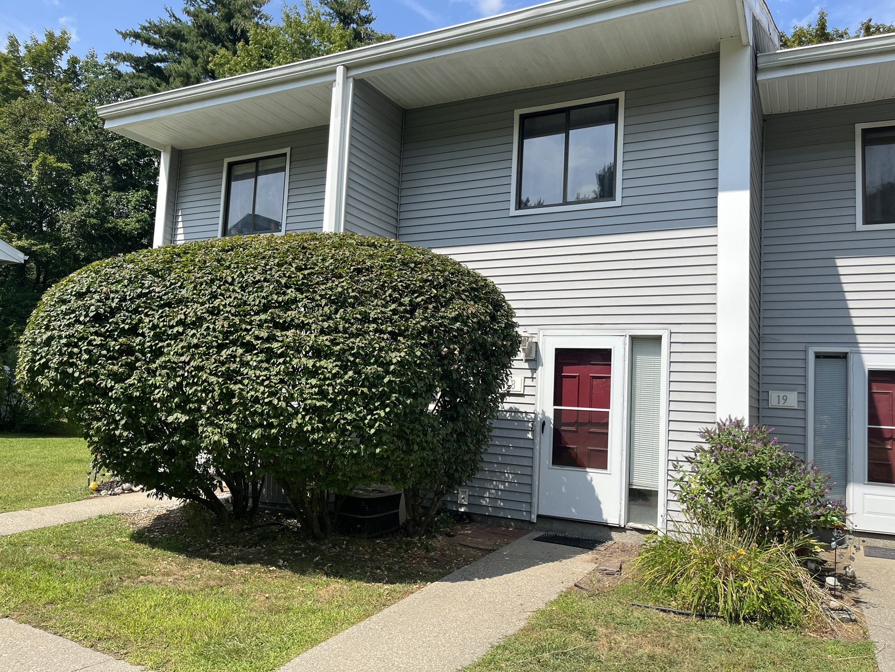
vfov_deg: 53.1
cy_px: 336
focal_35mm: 26
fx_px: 672
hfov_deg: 67.3
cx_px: 448
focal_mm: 5.1
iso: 50
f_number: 1.6
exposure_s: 1/3215
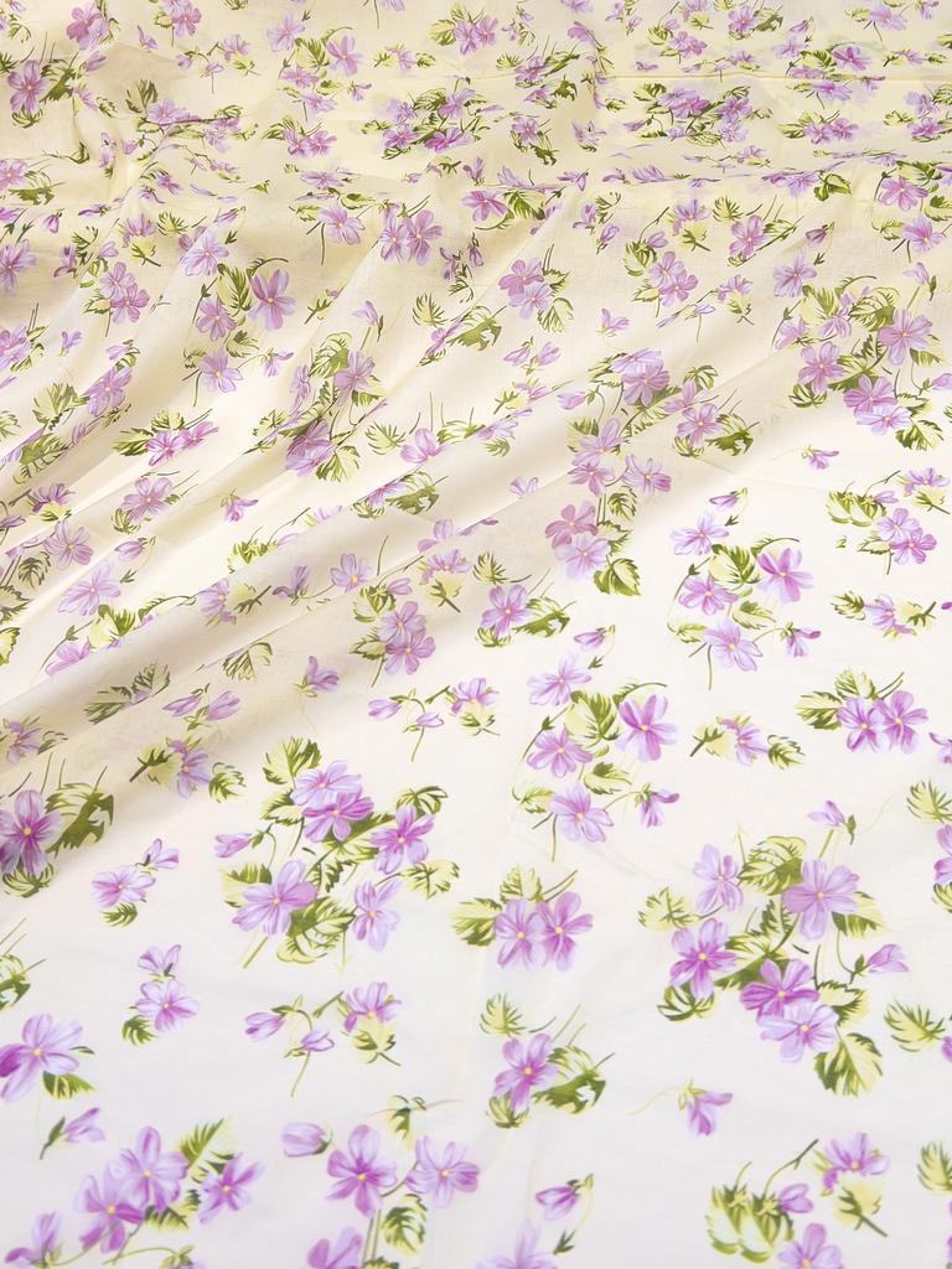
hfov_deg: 53.1
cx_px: 476
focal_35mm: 26
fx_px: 953
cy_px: 634
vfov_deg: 67.3
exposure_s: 1/100
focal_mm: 5.7
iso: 40
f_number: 1.5
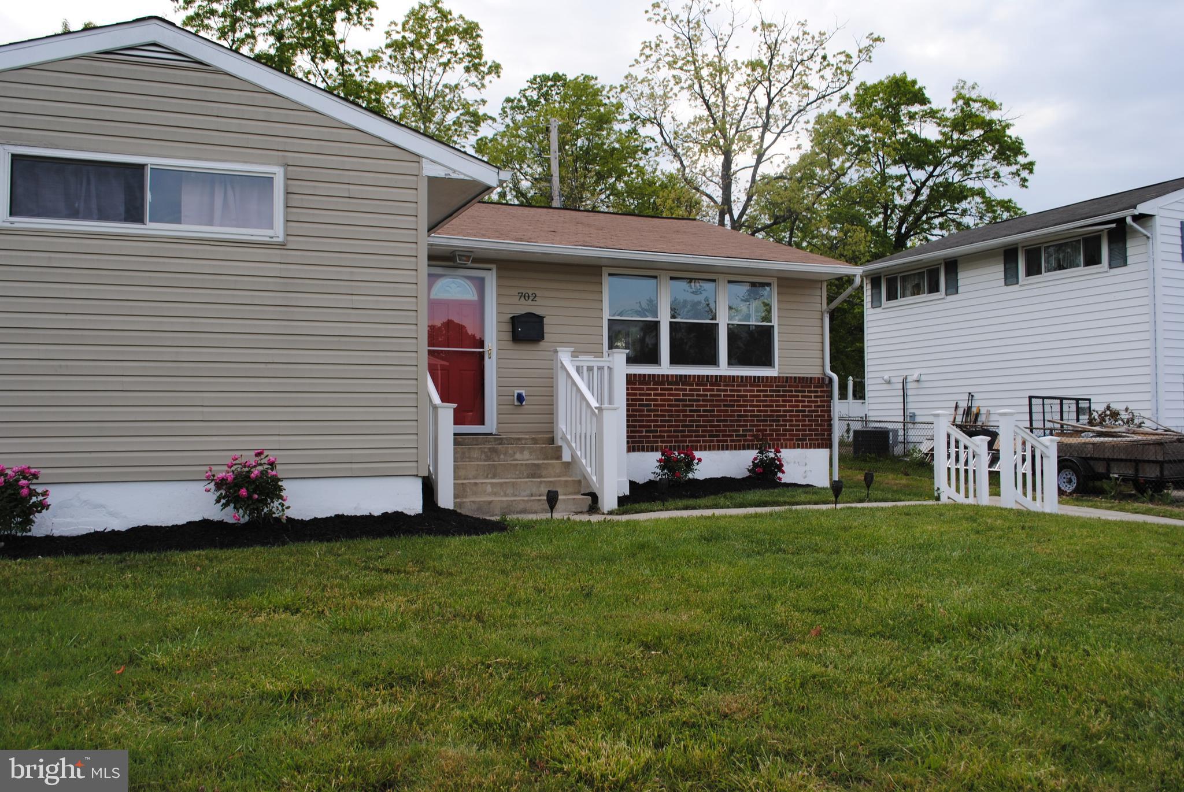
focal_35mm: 30
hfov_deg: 61.9
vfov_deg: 43.7
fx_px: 988
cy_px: 396
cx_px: 592
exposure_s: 1/160
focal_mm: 20
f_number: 6.3
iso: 100
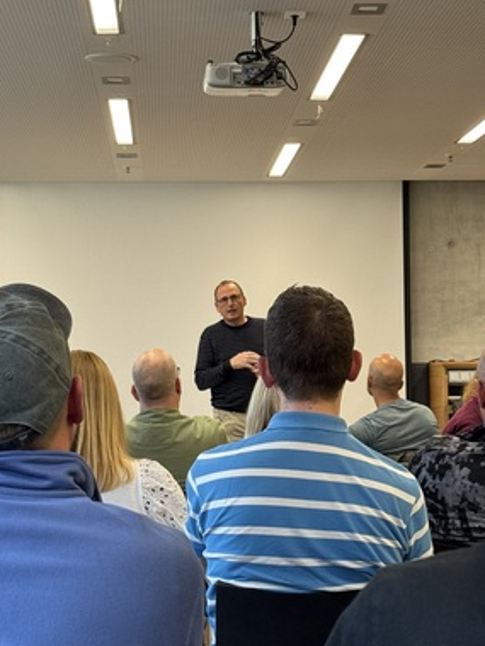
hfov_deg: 17.4
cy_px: 264
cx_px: 246
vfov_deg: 23.0
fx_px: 1588
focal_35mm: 85
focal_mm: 6.76
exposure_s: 1/50
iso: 80
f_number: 1.78
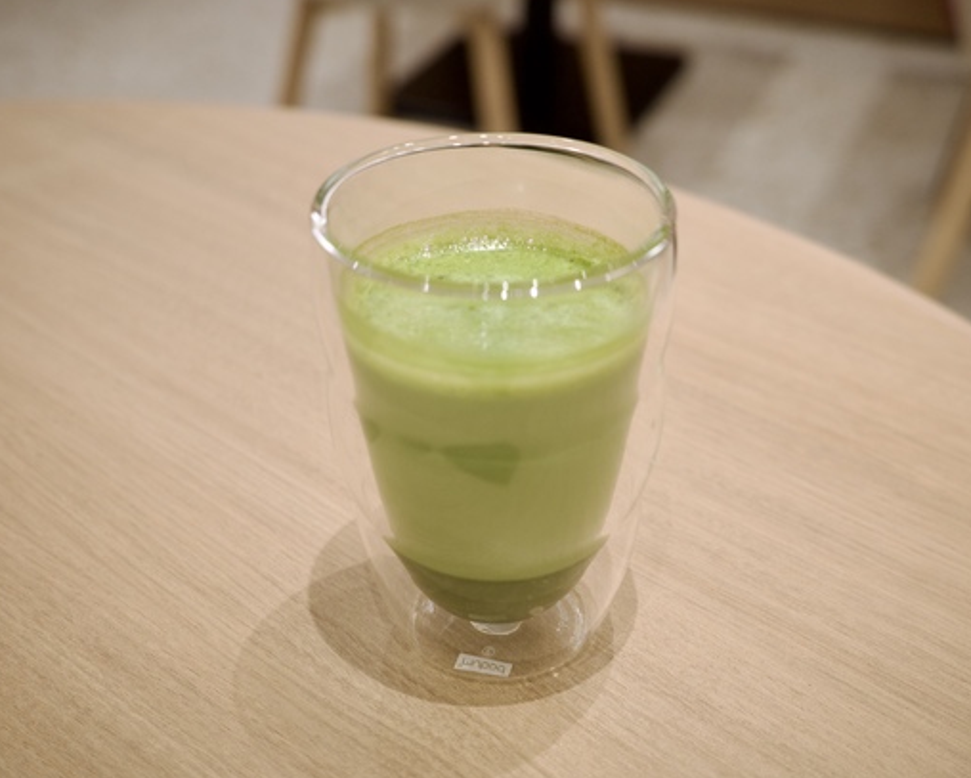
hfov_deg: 38.8
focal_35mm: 48
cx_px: 505
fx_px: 1380
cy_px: 389
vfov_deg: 31.5
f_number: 2.8
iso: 320
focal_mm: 26
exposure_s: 1/40
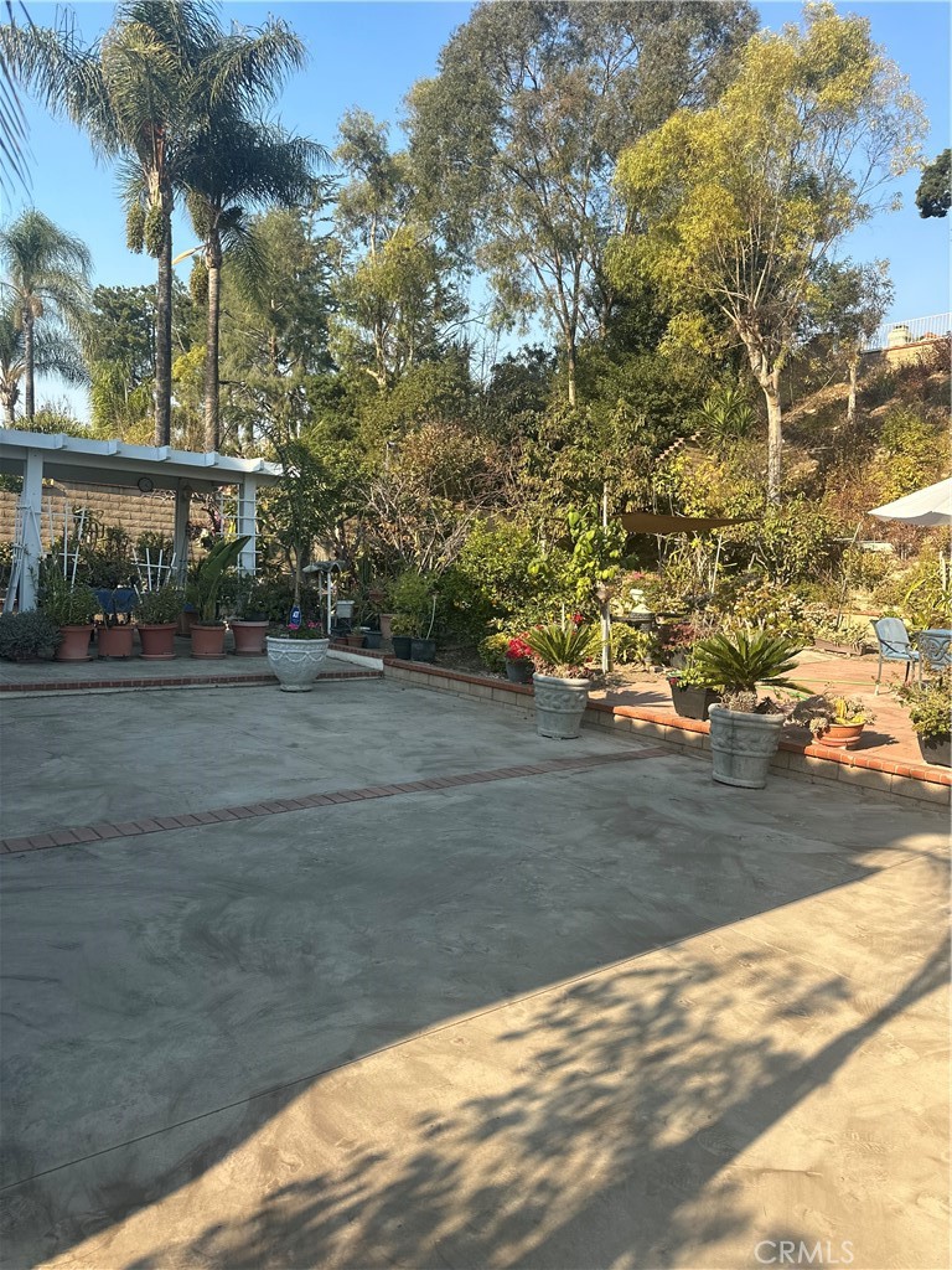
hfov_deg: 56.8
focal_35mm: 24
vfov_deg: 71.6
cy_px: 635
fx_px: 880
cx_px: 476
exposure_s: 1/1949
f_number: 1.78
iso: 80
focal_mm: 6.86
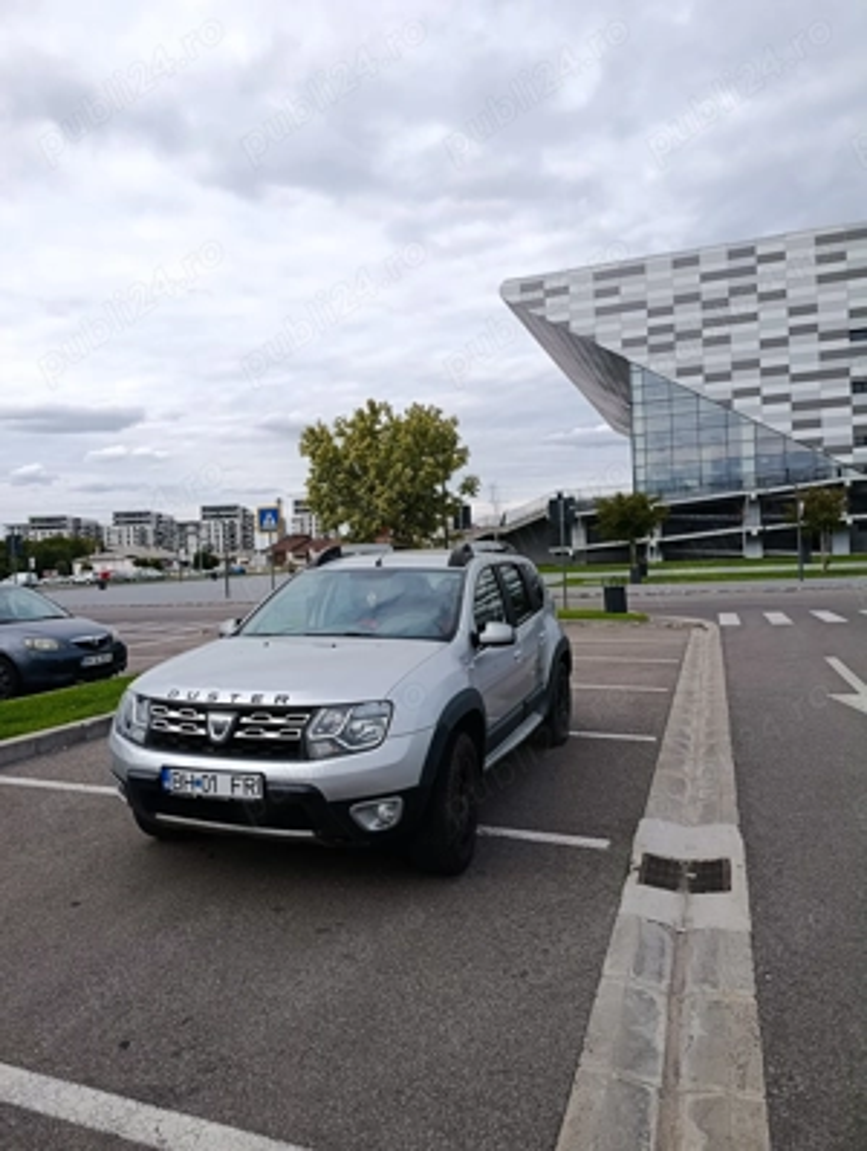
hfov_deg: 59.0
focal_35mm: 23
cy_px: 576
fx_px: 766
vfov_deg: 73.8
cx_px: 434
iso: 50
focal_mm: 6.11
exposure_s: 1/337
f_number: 1.65
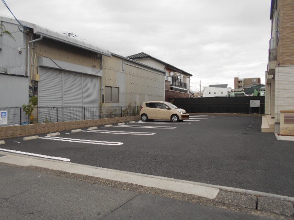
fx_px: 221
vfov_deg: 53.1
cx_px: 147
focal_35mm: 26
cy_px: 110
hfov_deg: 67.3
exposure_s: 1/125
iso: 80
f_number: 3.2
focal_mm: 4.6
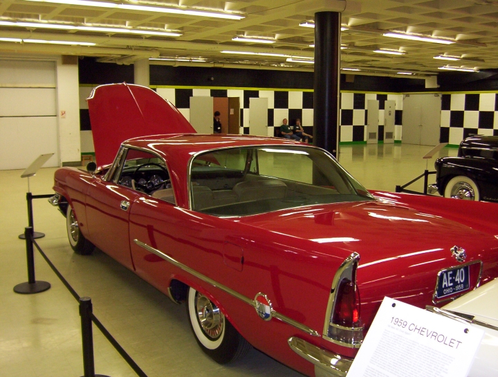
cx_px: 249
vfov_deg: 39.8
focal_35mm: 36
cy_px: 188
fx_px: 519
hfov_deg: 51.2
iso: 140
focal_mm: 5.54
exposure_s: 1/30
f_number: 2.76
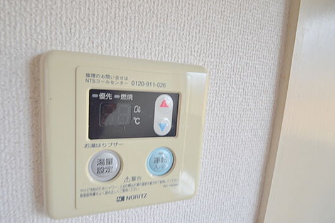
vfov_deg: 67.2
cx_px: 137
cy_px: 117
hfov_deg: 89.1
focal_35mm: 18
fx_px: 167
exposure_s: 1/6
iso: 100
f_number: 3.5
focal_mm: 10
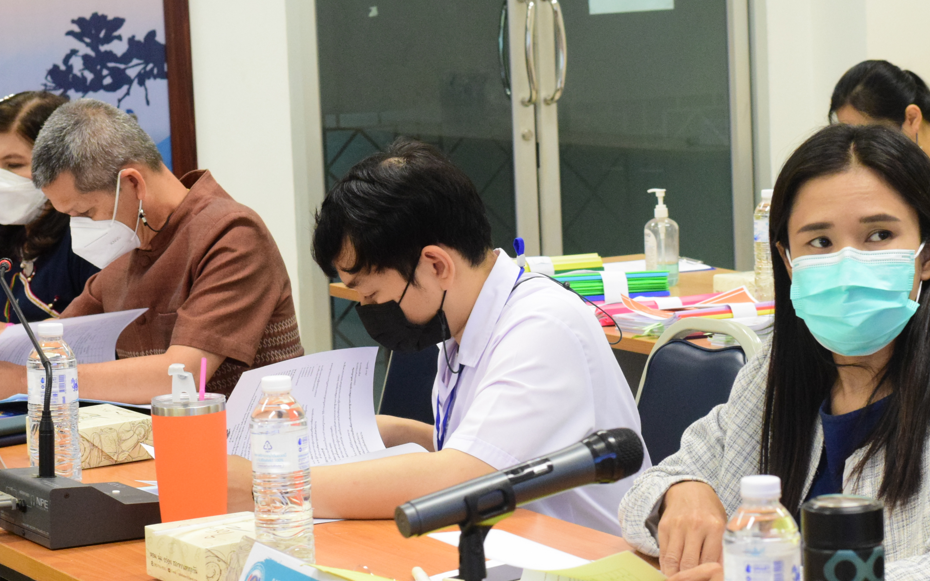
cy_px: 291
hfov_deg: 19.1
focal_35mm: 109
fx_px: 2763
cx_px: 509
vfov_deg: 12.0
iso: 3200
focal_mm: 50
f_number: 7.1
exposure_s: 1/100
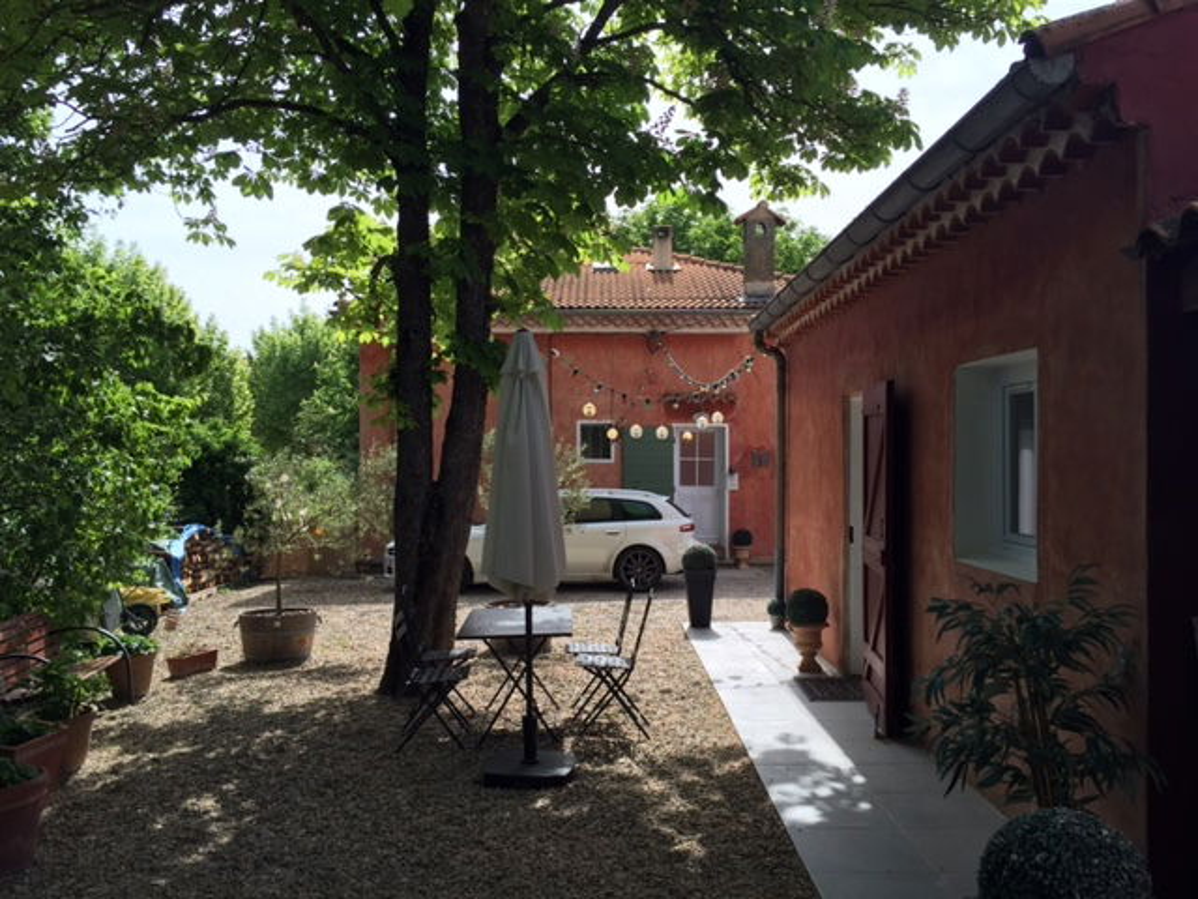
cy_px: 450
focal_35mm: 29
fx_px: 1004
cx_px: 599
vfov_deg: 48.2
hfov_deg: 61.7
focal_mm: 4.15
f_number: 2.2
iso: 32
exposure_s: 1/1014
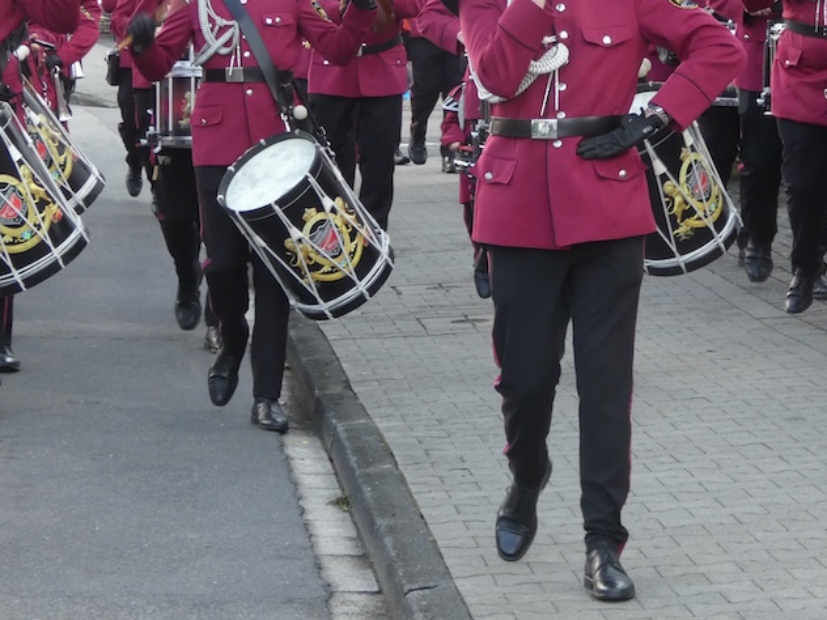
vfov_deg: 9.6
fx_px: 3679
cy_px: 135
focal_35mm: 154
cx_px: 438
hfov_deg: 12.8
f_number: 4.8
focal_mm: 17.1
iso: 320
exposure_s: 1/80
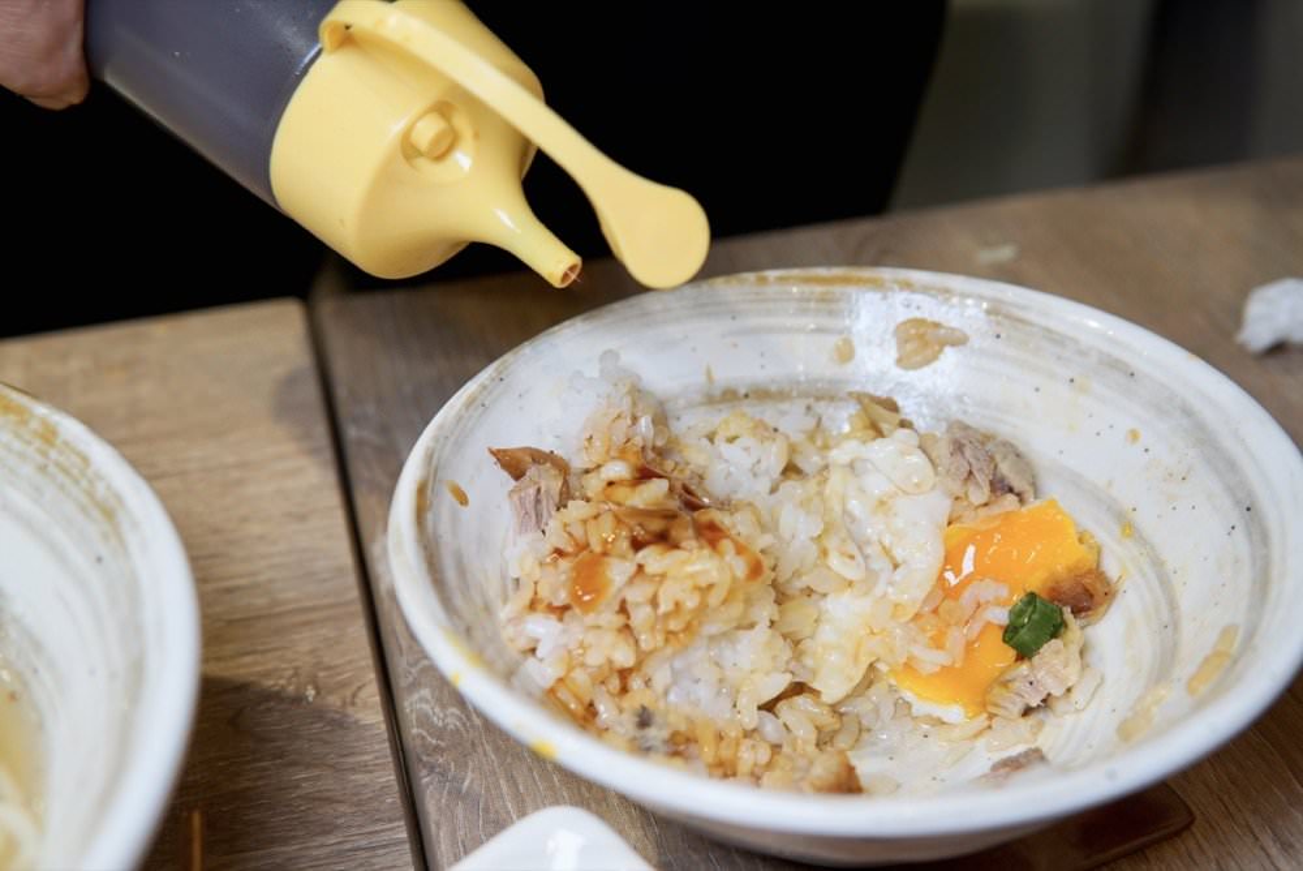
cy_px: 436
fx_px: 1630
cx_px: 652
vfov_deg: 29.9
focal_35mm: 45
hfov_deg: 43.6
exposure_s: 1/60
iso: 320
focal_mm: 30
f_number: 4
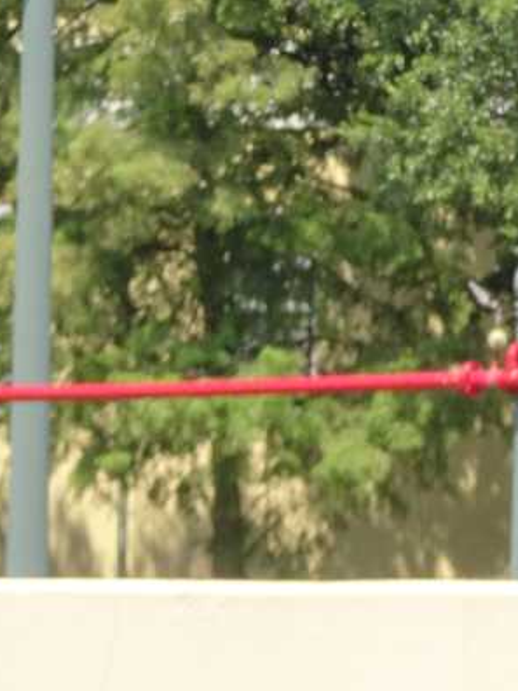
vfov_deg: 5.3
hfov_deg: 4.0
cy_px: -544
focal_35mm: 368
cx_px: 872
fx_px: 7342
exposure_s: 1/250
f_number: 5
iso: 80
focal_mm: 17.01
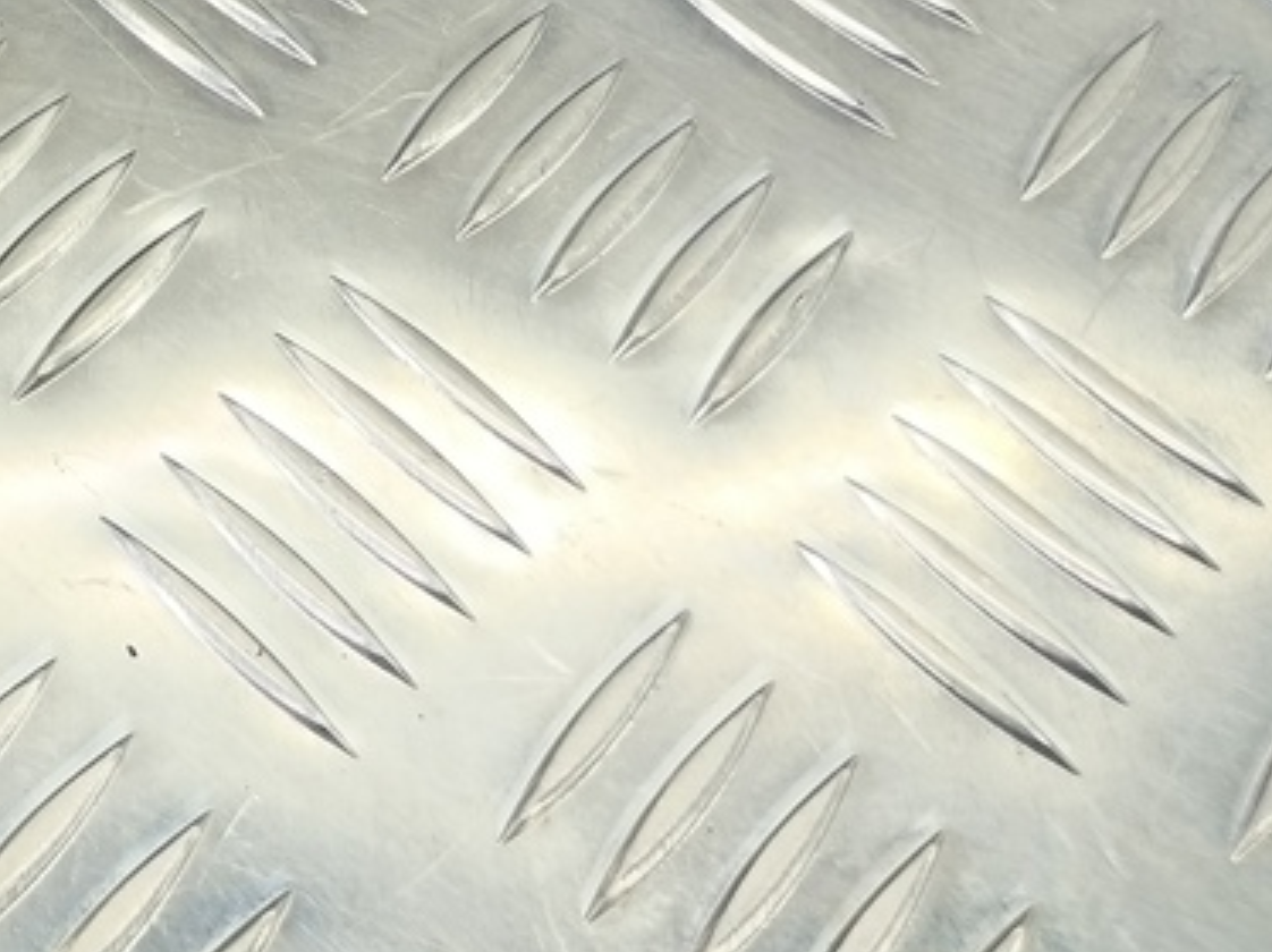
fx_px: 2314
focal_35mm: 63
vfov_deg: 21.0
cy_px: -316
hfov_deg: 25.7
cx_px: -439
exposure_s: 1/50
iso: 114
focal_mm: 4.11
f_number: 1.6
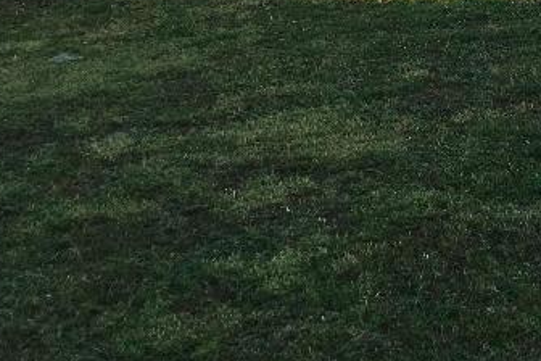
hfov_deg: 20.5
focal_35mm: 92
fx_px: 1382
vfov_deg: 13.7
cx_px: 671
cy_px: -227
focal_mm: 4.15
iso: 25
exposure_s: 1/458
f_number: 2.2
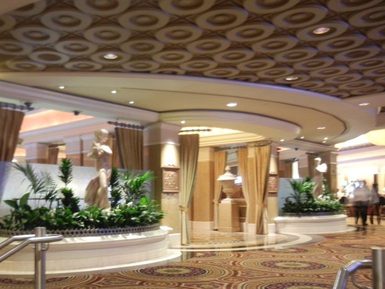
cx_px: 130
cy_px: 186
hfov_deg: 45.1
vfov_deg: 34.9
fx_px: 456
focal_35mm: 41
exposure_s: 1/1.1
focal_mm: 5.4
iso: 200
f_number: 3.5
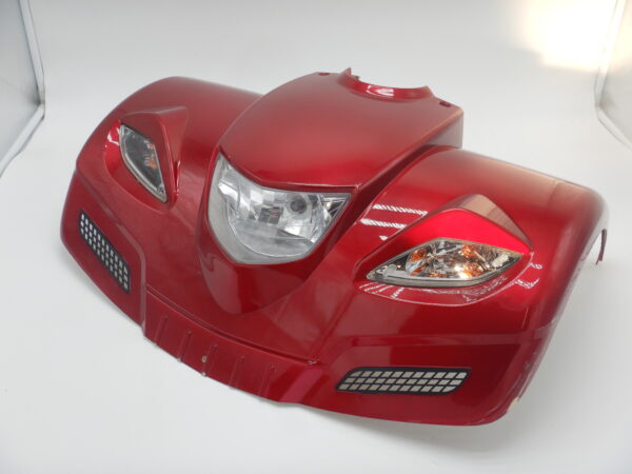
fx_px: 676
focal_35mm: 37
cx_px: 316
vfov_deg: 38.7
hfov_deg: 50.1
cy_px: 237
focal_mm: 6.6
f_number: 4.2
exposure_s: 1/100
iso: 125
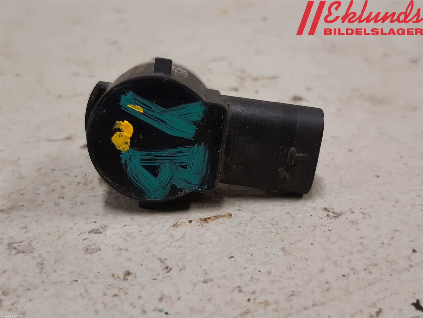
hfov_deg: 67.3
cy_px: 159
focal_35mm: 26
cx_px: 212
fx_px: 318
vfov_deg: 53.1
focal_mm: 3.93
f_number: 1.7
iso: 160
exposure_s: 1/50
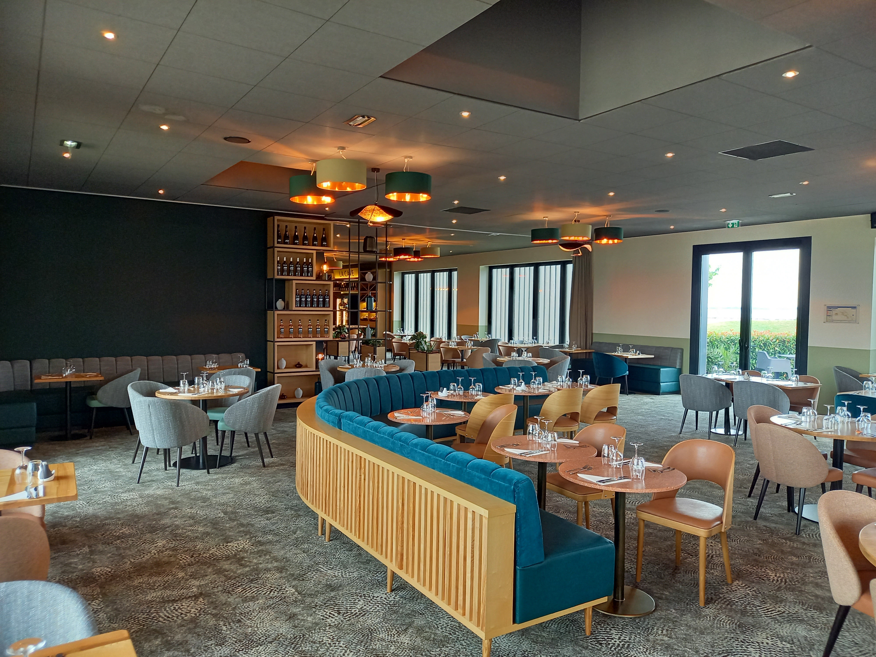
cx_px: 438
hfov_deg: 69.4
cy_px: 328
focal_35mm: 25
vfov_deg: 54.9
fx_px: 633
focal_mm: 4.65
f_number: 1.8
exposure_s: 1/49
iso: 160
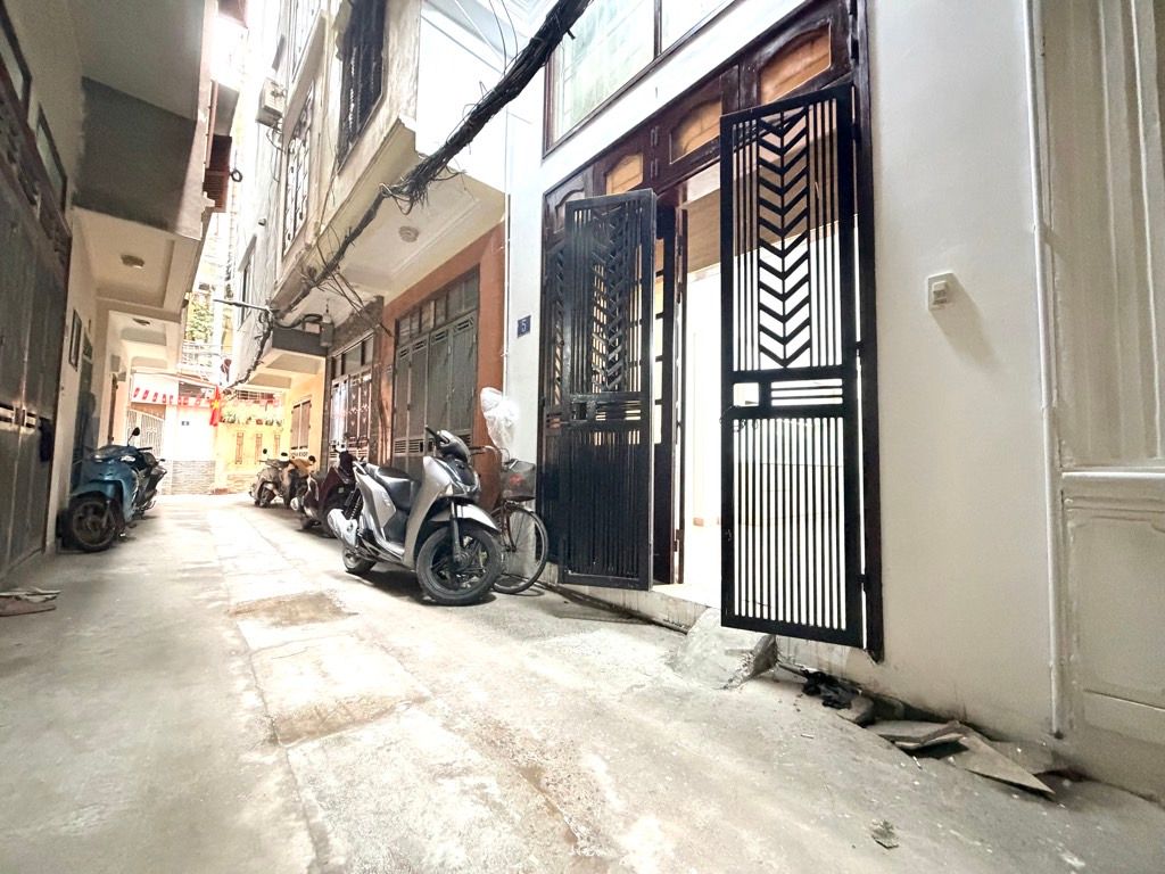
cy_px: 437
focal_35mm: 14
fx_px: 471
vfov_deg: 85.7
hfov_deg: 102.1
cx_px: 582
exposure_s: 1/33
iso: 1000
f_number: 2.2
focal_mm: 2.22
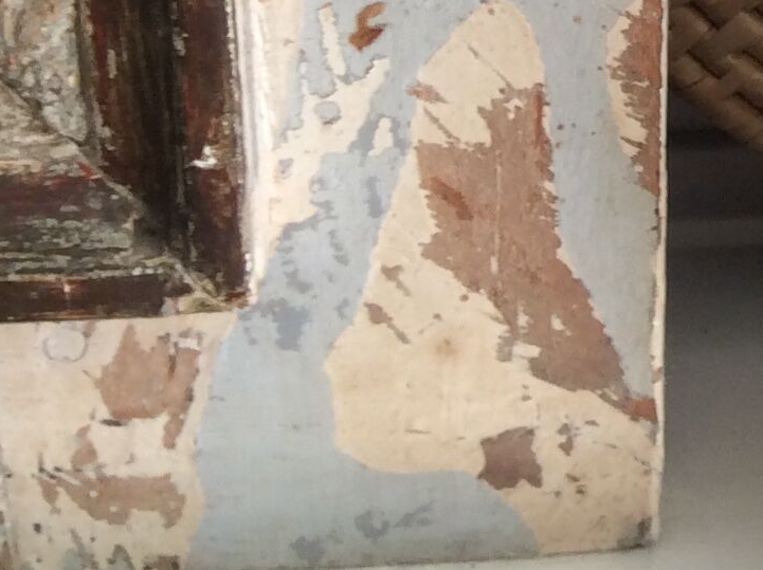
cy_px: -196
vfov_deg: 12.4
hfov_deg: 15.8
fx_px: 2532
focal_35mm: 115
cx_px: 1140
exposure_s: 1/25
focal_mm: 3.3
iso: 40
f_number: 2.4
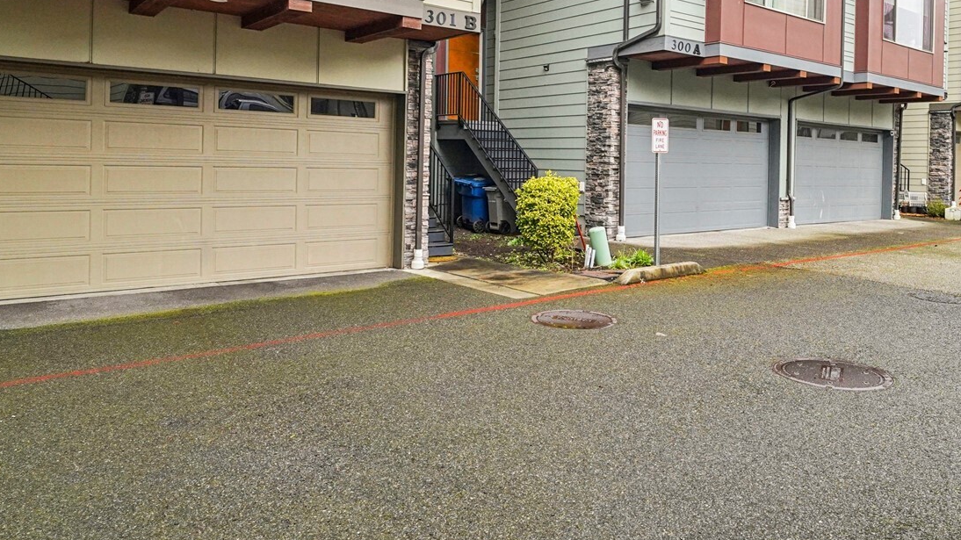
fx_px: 662
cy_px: 175
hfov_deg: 71.7
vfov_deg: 43.7
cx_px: 528
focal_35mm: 26
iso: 1600
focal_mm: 16
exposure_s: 1/160
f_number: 8
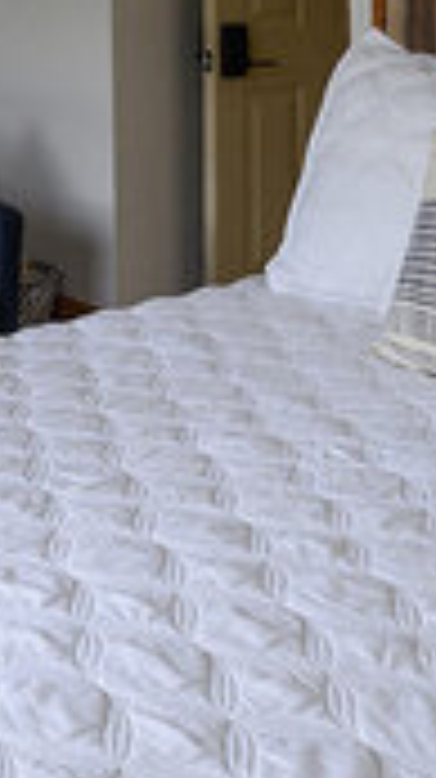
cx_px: -252
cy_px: -146
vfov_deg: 28.1
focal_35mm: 66
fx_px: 1360
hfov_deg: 16.3
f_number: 9
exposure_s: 1/25
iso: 800
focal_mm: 17
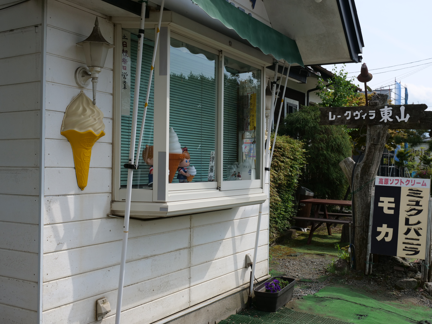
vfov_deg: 36.0
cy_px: 162
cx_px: 216
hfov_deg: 46.8
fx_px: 499
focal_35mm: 40
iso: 200
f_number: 6.3
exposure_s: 1/640
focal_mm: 20
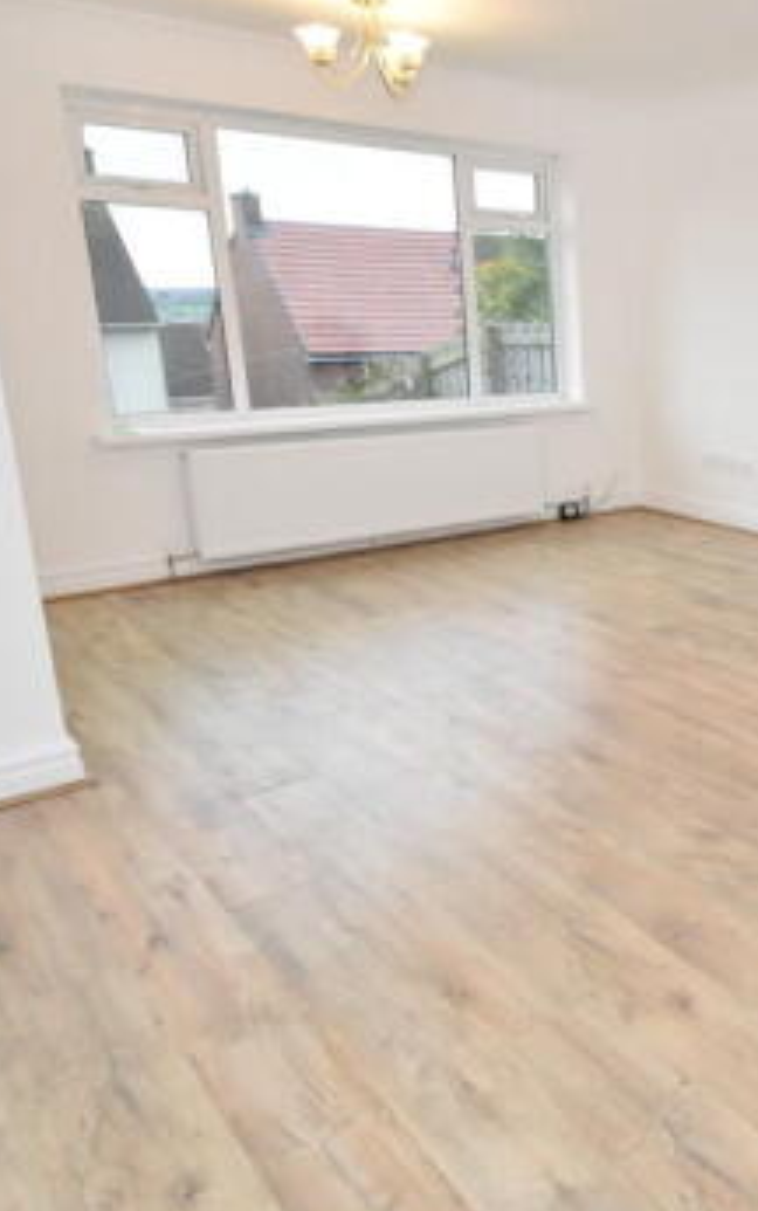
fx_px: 957
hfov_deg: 37.8
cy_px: 556
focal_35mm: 29
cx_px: 784
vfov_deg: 64.5
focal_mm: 10
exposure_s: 1/125
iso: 800
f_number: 5.6
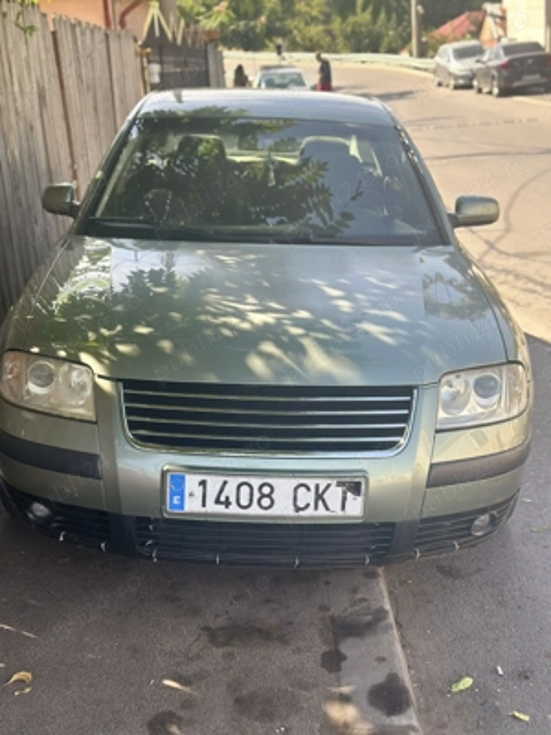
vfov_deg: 39.7
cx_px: 276
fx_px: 1019
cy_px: 368
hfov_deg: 30.3
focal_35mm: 48
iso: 80
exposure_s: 1/797
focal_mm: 6.86
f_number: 1.78
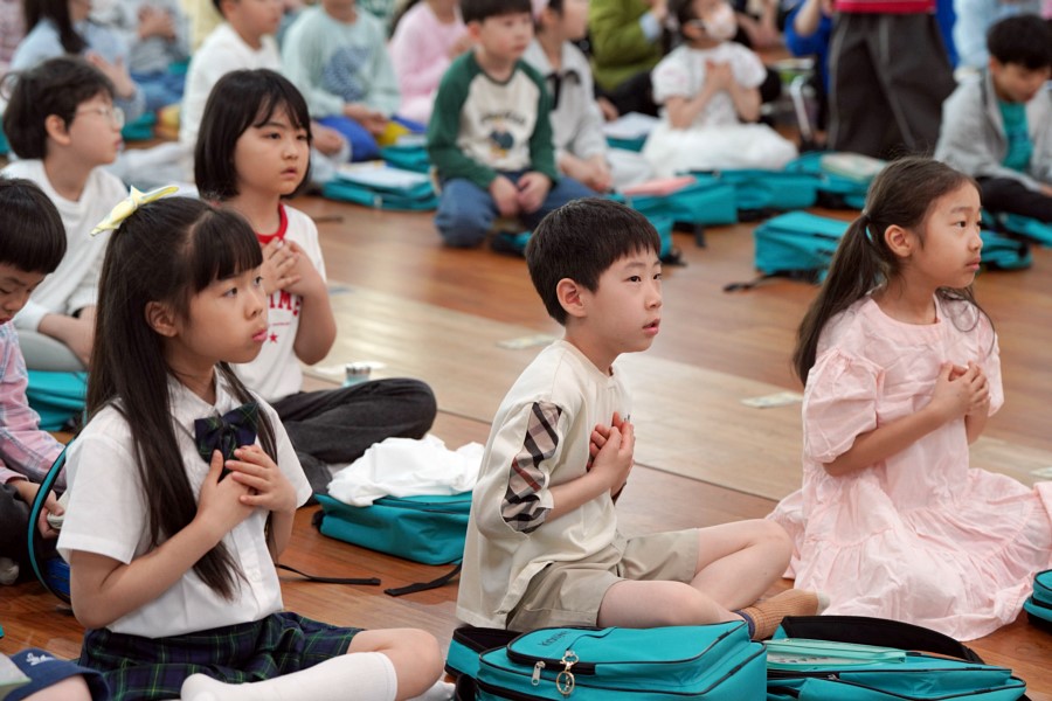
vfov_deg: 13.4
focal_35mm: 102
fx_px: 2980
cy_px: 350
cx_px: 526
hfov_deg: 20.0
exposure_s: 1/160
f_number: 4
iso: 1000
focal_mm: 102
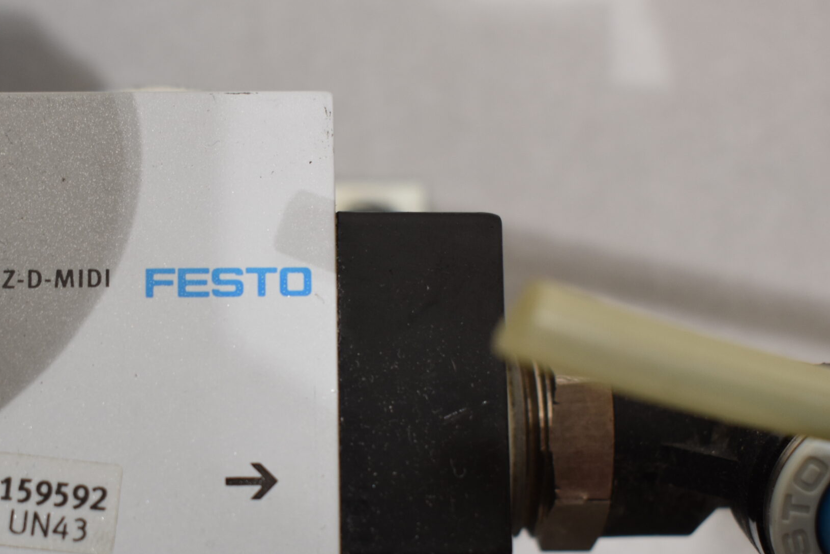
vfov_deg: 17.0
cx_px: 285
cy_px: 375
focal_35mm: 80
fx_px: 1844
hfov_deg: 25.2
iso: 450
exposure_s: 1/60
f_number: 5.6
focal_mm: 34
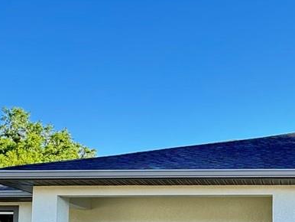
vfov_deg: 23.7
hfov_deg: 31.0
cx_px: 287
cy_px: 243
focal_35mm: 58
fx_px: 495
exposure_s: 1/109
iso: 40
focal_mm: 2.22
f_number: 2.2
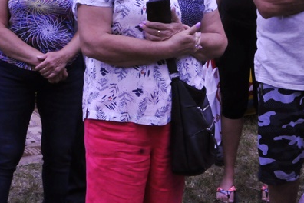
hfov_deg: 21.8
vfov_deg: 14.4
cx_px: 213
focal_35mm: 93
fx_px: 785
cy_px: -6
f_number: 18
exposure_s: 1/125
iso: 1000
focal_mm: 24
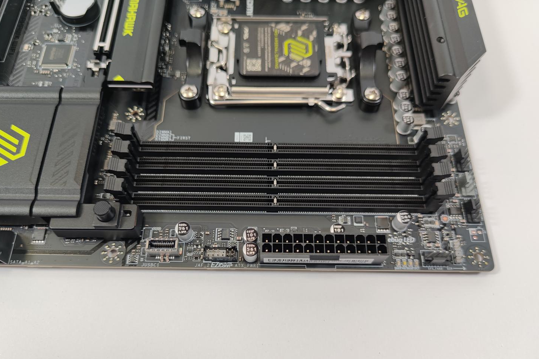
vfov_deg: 47.7
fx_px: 404
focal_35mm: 27
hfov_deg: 67.4
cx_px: 264
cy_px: 208
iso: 80
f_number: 1.85
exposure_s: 1/100
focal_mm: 6.78
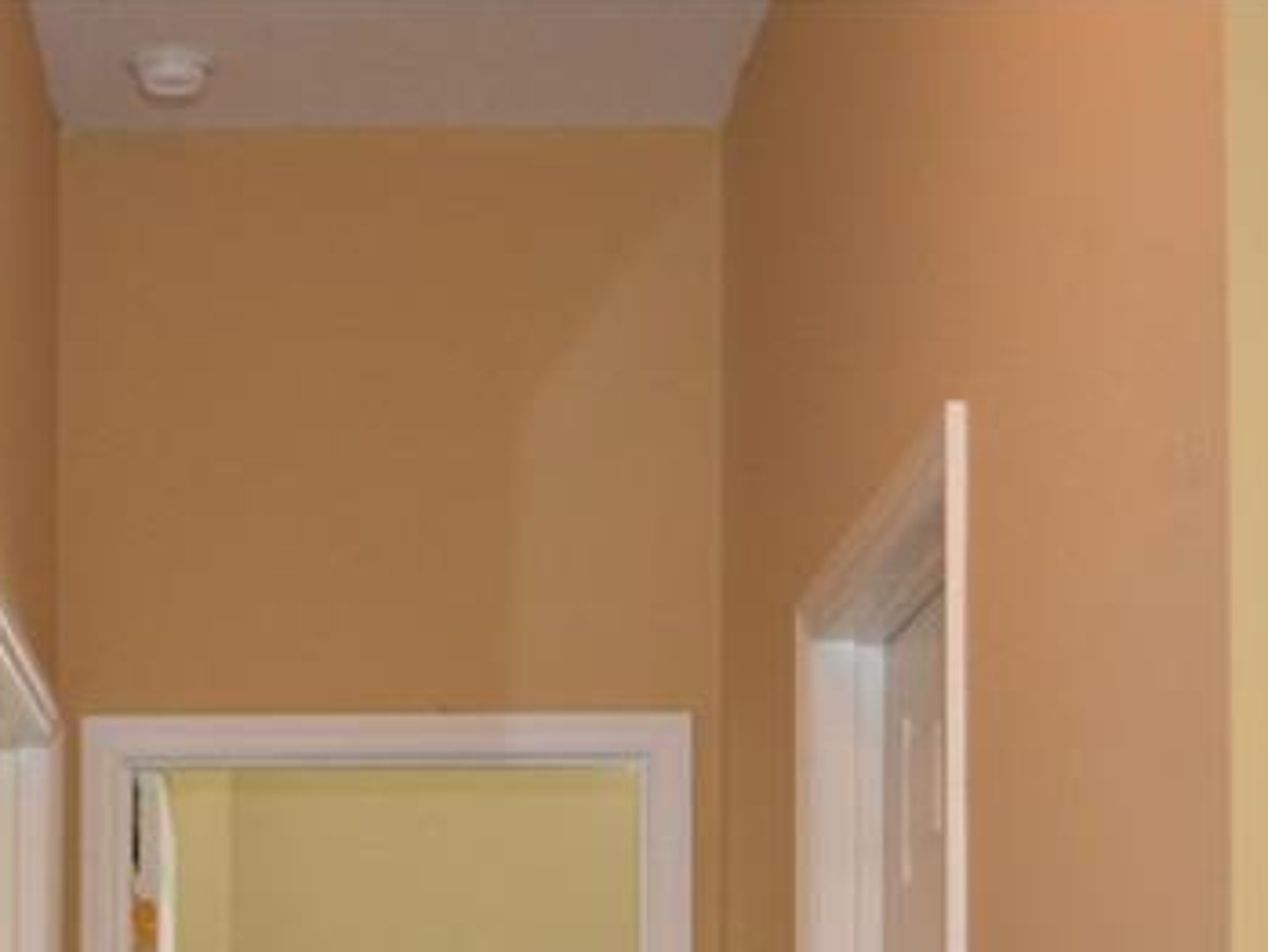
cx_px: 69
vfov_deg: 18.1
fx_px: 2785
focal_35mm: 76
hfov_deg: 24.7
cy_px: 1228
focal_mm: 18
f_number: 3.5
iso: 1400
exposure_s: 1/60
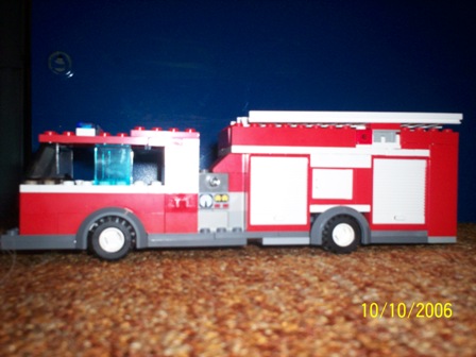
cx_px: 238
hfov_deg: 51.4
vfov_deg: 39.7
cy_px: 178
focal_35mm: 36
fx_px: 495
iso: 140
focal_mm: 6
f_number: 4.5
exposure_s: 1/60
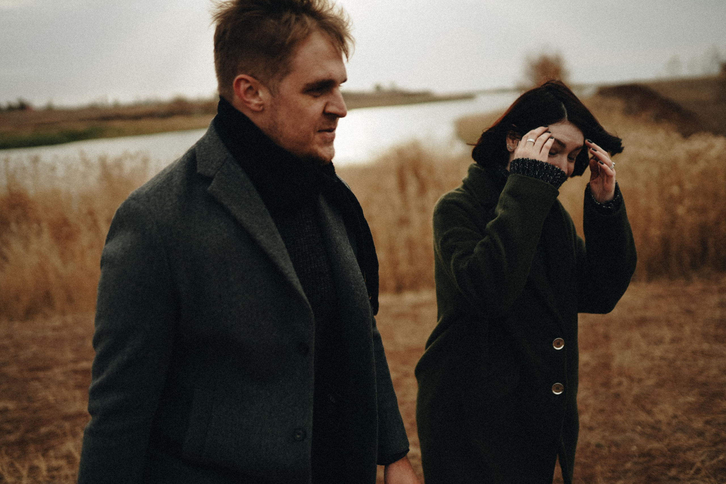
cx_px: 363
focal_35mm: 35
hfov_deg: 54.4
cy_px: 242
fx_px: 706
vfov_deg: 37.9
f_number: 1.4
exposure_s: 1/2500
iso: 200
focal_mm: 35
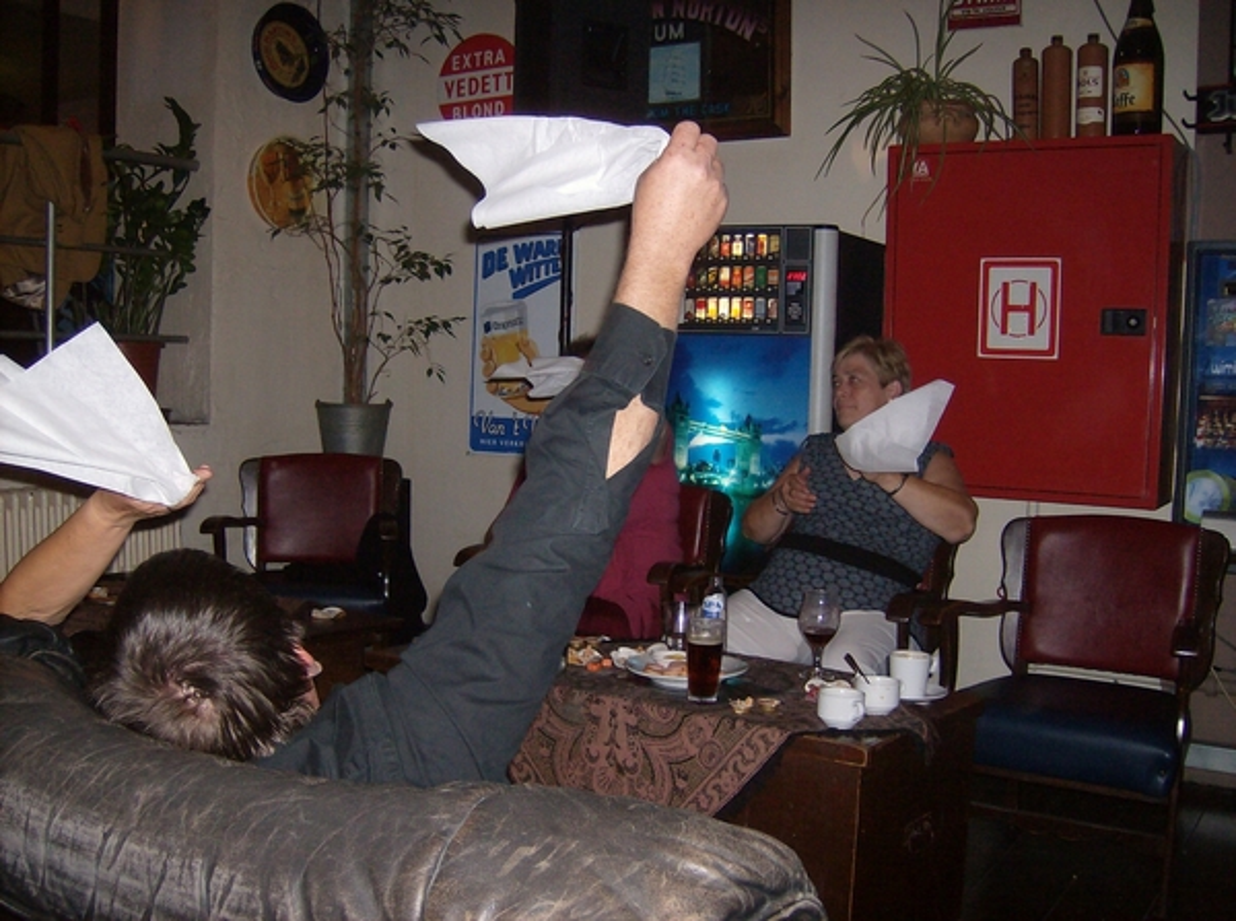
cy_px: 460
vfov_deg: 39.5
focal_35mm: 36
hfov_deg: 51.5
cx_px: 618
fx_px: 1282
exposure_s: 1/60
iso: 200
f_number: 2.8
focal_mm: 6
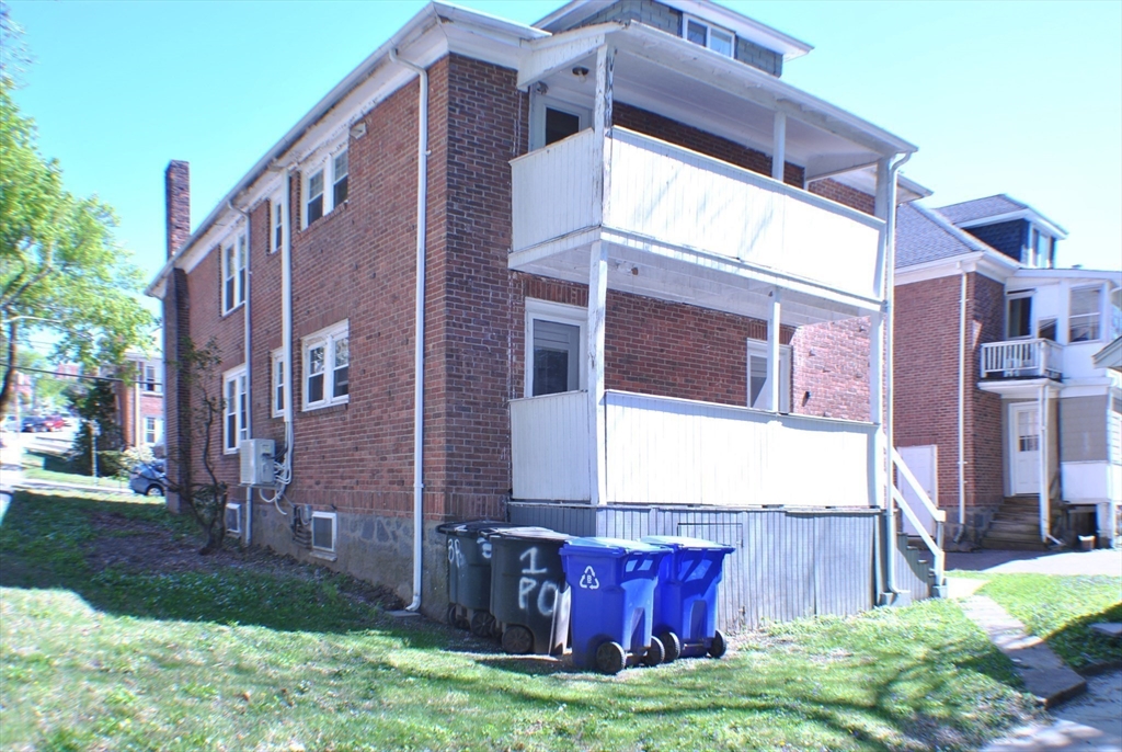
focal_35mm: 39
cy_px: 376
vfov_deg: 34.3
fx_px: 1217
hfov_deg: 49.5
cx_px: 561
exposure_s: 1/125
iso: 100
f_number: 4.2
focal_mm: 26
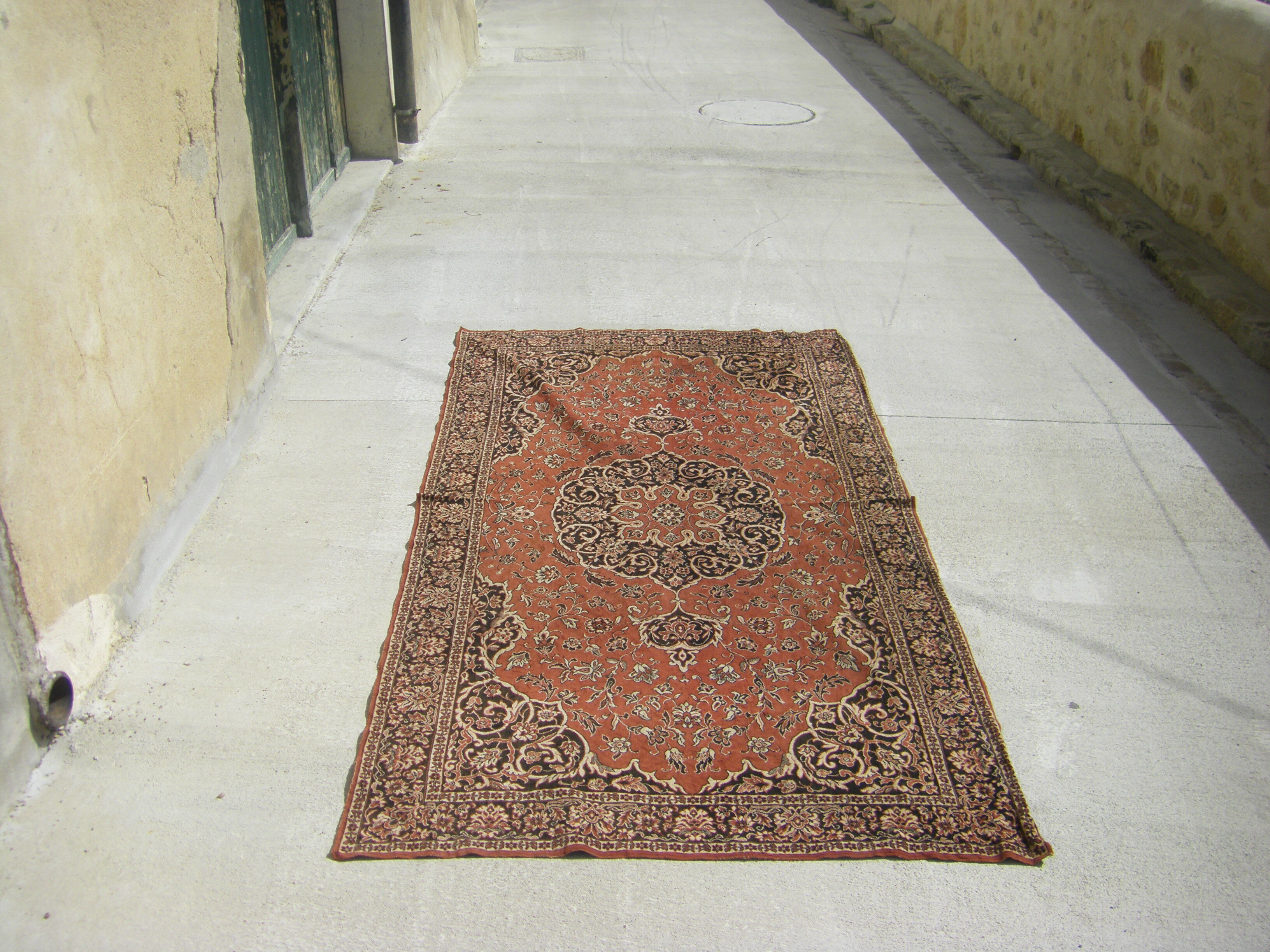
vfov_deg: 37.7
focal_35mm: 38
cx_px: 635
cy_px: 476
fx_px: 1394
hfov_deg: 49.0
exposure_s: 1/320
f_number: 7
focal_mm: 6.3
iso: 64
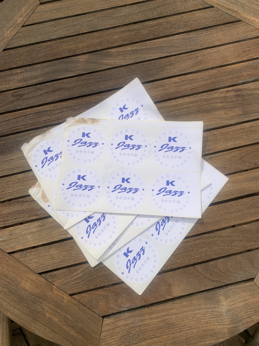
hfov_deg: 53.1
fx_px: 259
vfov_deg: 67.3
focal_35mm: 26
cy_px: 173
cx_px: 130
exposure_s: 1/2545
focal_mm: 4.25
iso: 25
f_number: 1.8
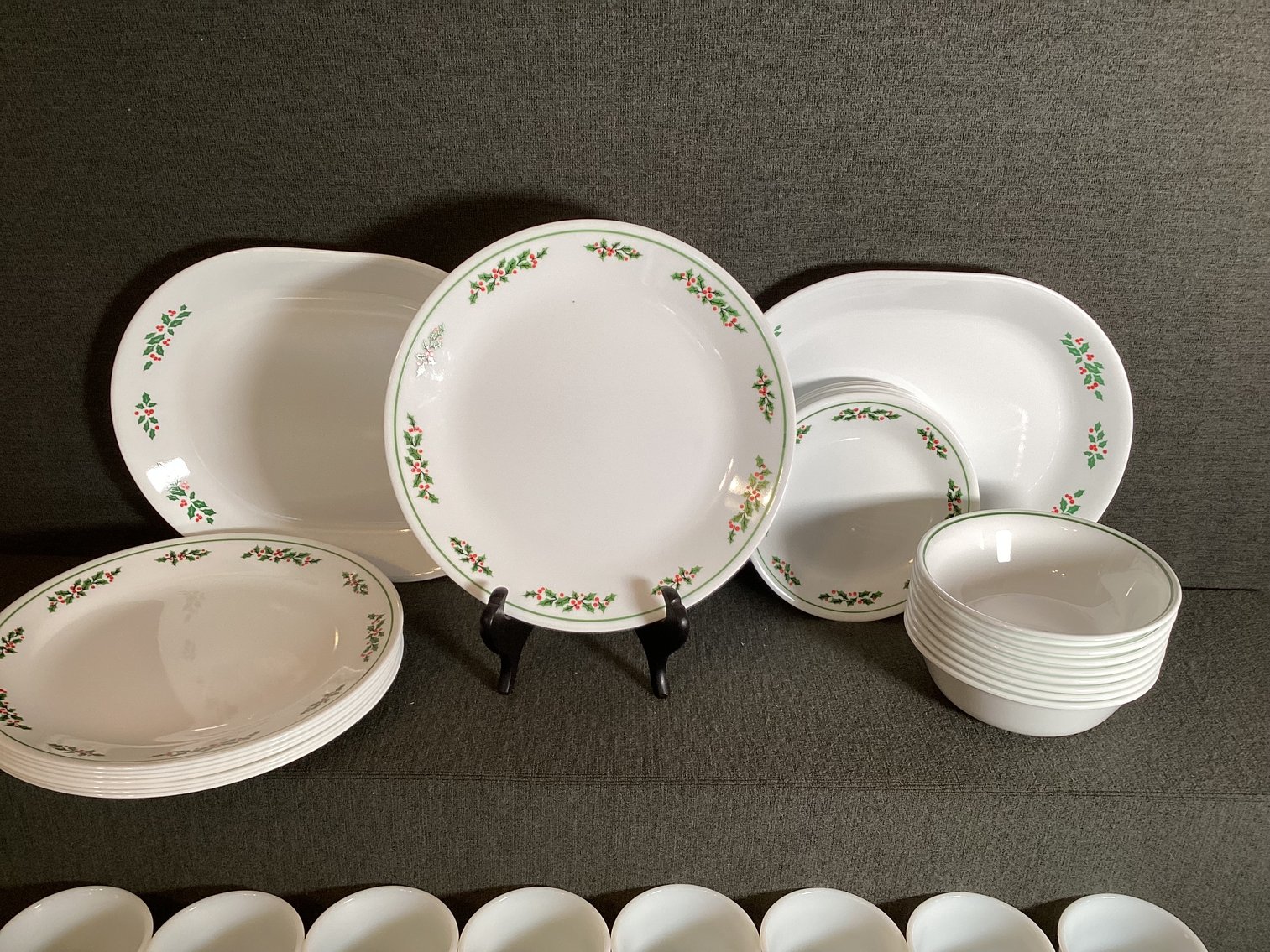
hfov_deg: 58.3
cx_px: 635
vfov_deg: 45.4
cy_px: 476
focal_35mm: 31
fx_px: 1137
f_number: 2.4
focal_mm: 3.3
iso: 64
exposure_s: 1/50
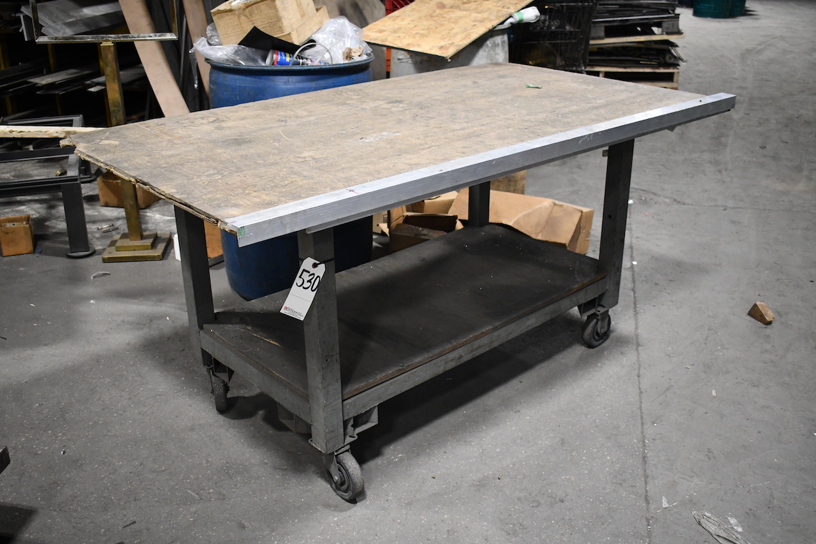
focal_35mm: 36
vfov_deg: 36.9
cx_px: 408
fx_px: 816
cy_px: 272
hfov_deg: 53.1
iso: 2500
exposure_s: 1/125
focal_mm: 24
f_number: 4
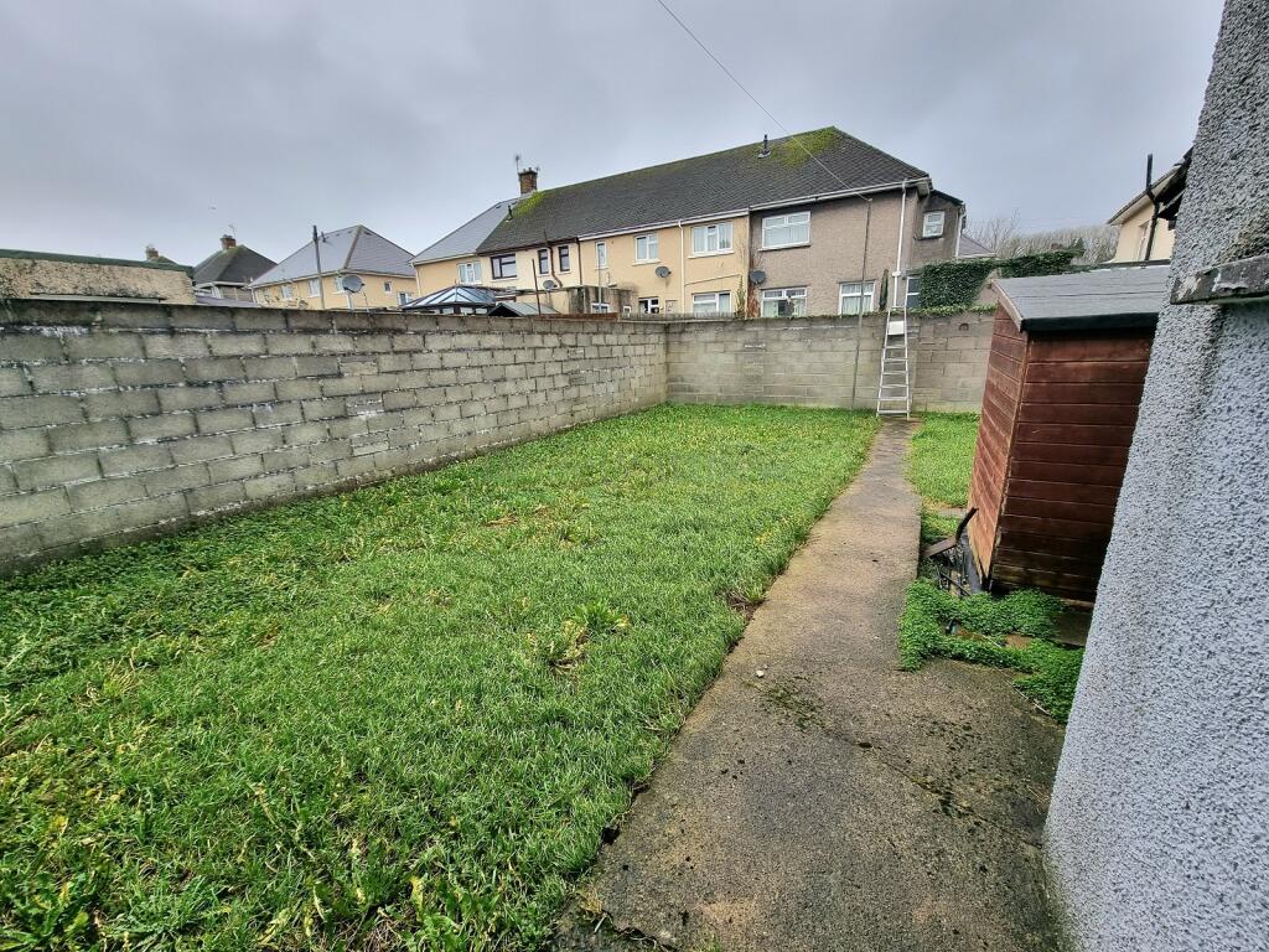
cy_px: 476
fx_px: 477
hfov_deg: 106.2
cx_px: 634
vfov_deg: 89.9
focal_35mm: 13
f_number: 2.2
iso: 50
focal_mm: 2.2
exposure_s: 1/102
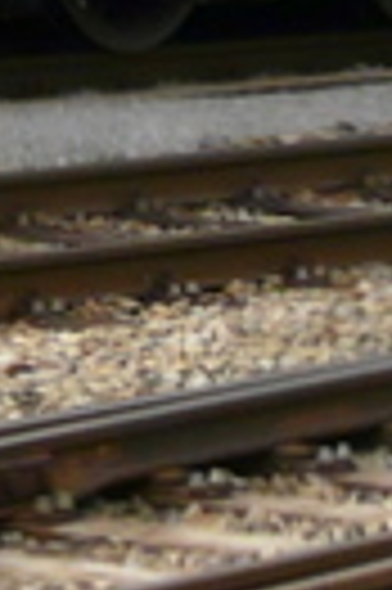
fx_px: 6878
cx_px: -725
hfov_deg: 3.2
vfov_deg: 4.8
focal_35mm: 420
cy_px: -878
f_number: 4.5
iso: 100
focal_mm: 8.8
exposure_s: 1/250
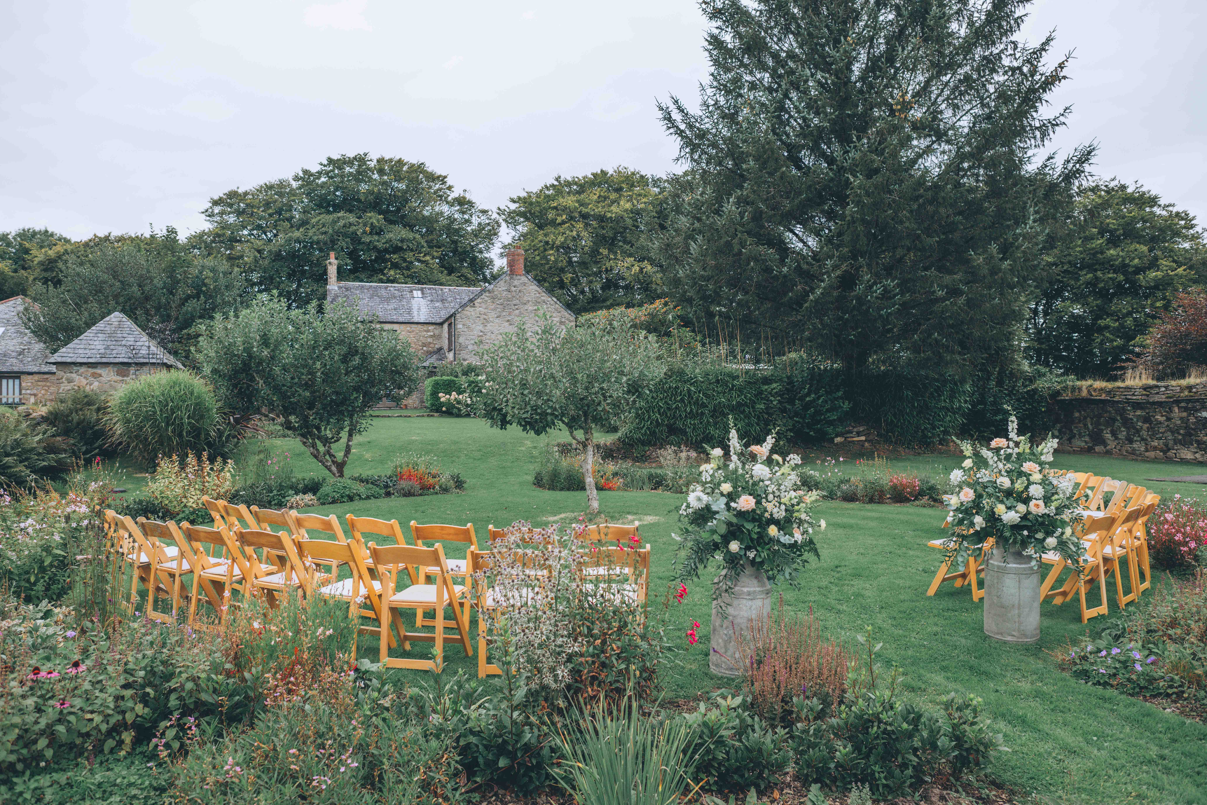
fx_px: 805
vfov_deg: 53.1
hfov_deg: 73.7
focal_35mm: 24
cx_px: 604
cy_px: 402
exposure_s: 1/2500
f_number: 4
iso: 800
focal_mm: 24
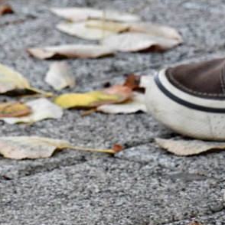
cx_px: 173
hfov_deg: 1.6
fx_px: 8302
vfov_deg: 1.6
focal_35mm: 1129
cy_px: 62
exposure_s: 1/125
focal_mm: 300
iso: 800
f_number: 11
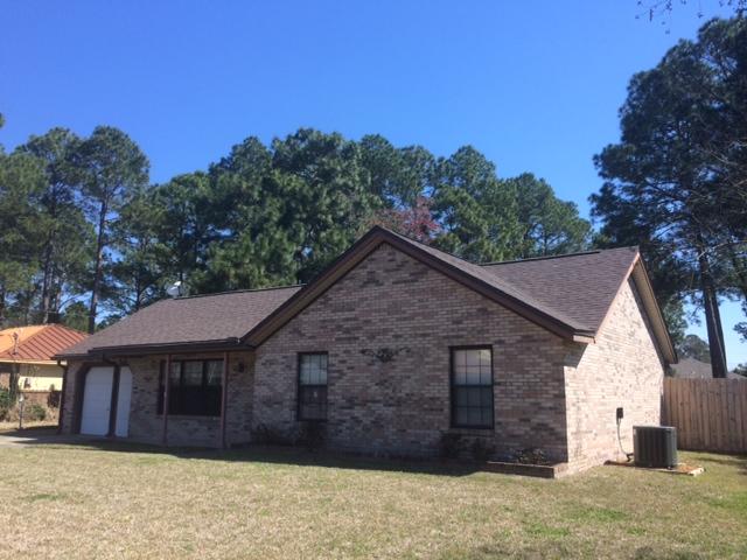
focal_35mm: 30
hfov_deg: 60.0
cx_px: 374
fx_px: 647
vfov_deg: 46.8
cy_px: 280
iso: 32
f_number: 2.2
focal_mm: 4.12
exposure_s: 1/1368
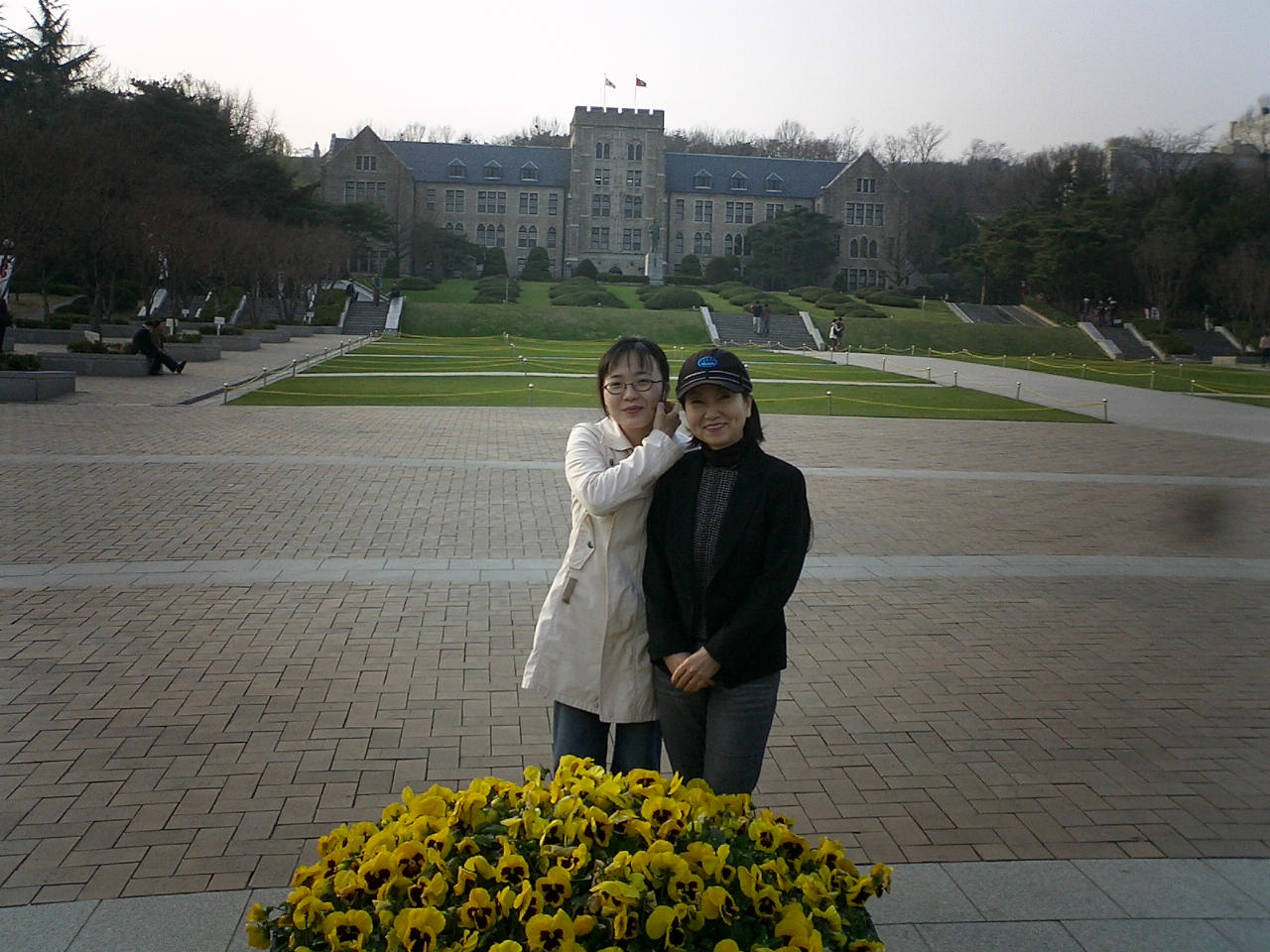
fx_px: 1357
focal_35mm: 37
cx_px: 635
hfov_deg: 50.1
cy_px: 476
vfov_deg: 38.7
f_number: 3.5
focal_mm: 5.6
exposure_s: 1/640
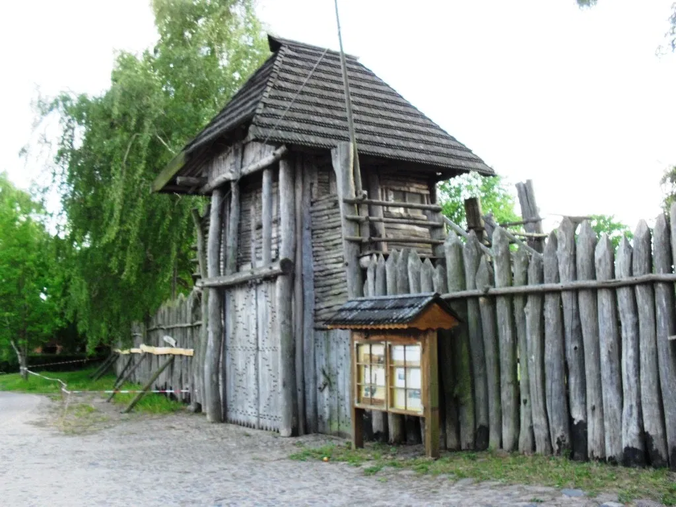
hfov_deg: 52.6
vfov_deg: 40.7
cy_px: 254
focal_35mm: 35
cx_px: 338
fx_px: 683
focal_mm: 6.3
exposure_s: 1/90
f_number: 3.2
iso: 80
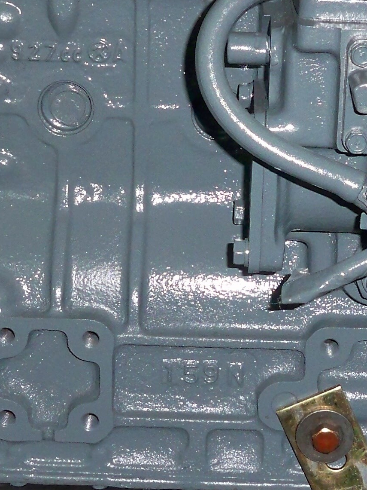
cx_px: 272
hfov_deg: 13.2
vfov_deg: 17.5
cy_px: 172
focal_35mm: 112
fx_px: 1583
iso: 200
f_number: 3.1
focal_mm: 6.3
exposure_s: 1/60
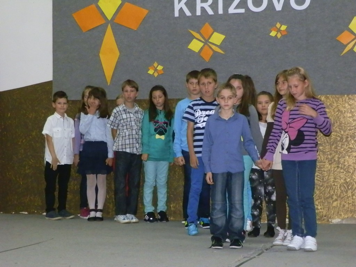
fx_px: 751
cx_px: 178
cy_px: 134
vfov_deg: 20.2
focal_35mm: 73
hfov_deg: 26.7
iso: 1000
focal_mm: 13.18
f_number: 4.1
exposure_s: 1/100
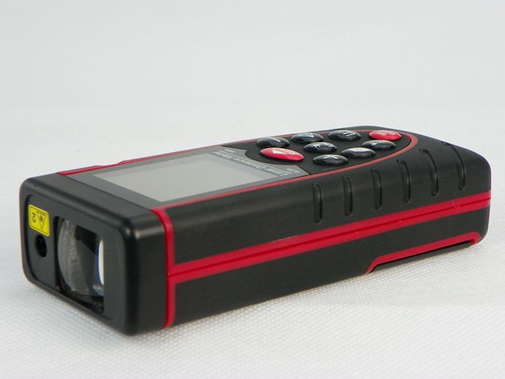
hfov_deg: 22.5
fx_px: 1270
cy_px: 190
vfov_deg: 17.0
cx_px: 252
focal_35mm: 87
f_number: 4
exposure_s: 1/125
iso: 64
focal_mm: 15.5
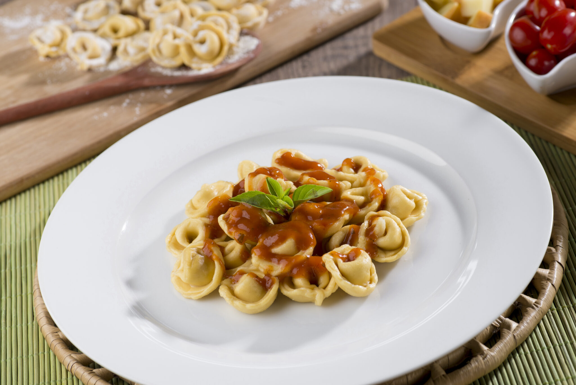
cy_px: 192
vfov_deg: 13.7
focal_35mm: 100
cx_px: 288
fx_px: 1600
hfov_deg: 20.4
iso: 200
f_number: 9.5
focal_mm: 100
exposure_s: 1/125
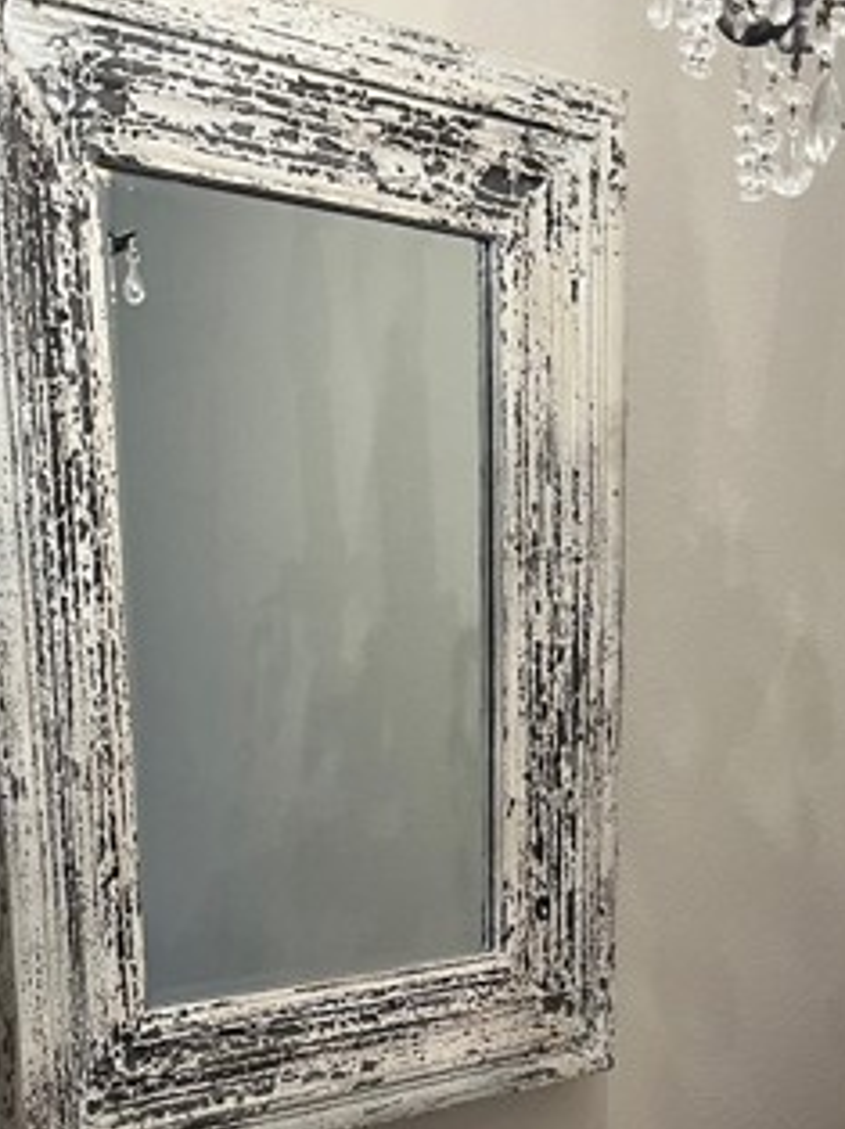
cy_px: 1082
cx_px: 493
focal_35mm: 53
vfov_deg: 33.6
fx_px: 1727
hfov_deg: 27.4
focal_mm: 5.1
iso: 160
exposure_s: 1/60
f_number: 1.6
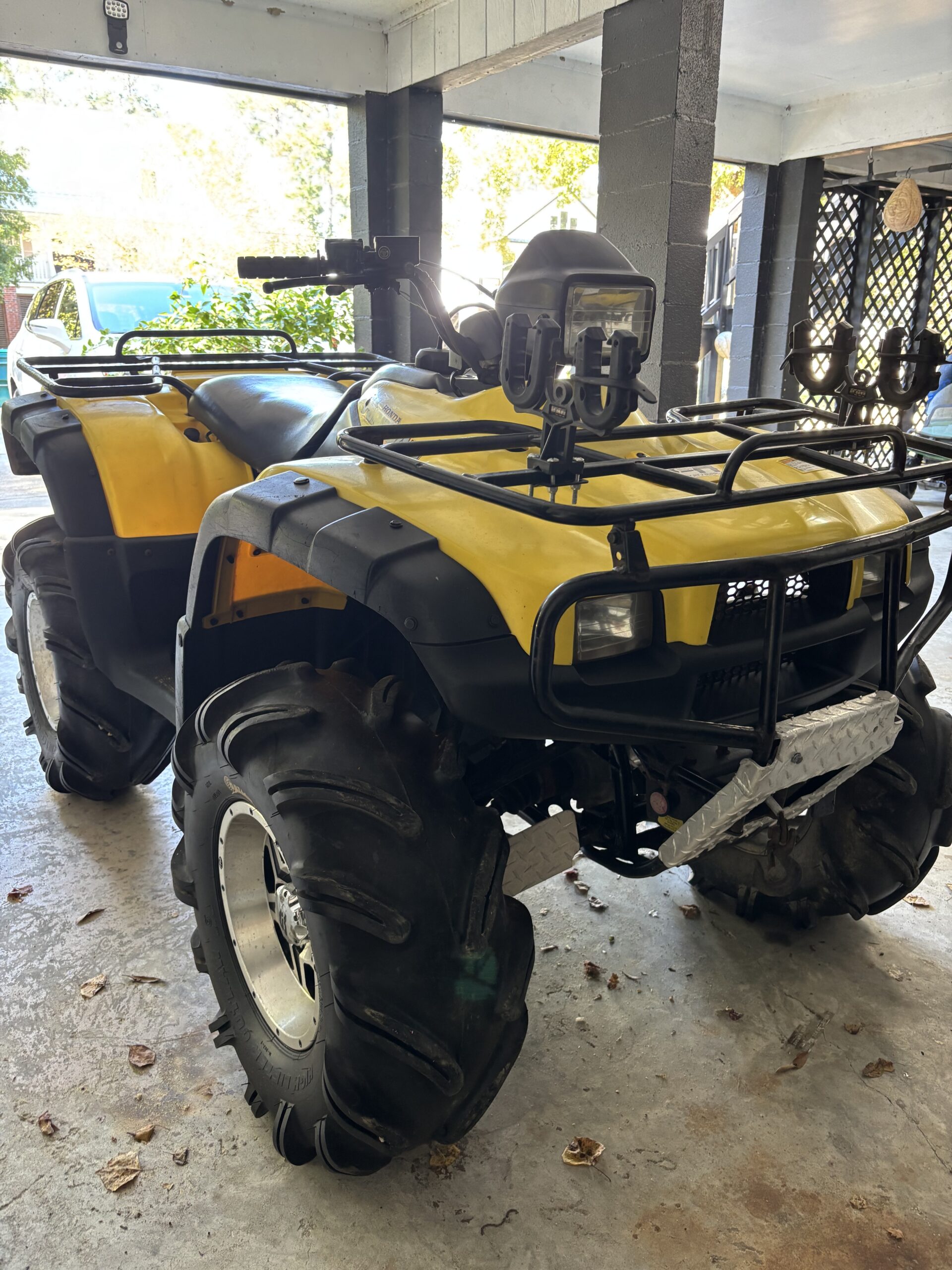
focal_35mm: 26
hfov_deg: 53.1
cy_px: 635
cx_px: 476
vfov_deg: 67.3
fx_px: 953
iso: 200
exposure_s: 1/60
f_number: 1.6
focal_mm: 5.96
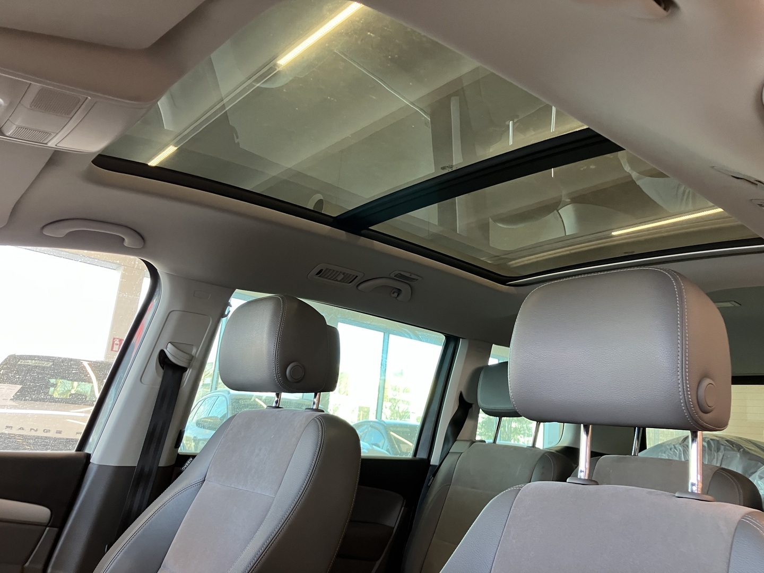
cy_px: 286
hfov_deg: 63.4
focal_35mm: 28
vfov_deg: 49.7
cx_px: 382
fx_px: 618
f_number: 1.8
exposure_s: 1/50
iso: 100
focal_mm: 3.99
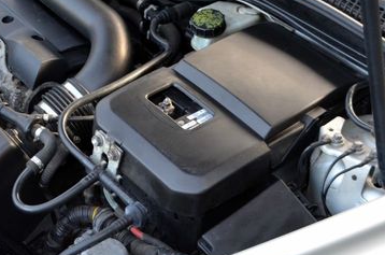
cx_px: 94
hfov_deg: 26.7
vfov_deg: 18.1
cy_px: 99
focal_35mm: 75
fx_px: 800
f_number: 5
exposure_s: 1/100
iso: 400
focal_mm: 28
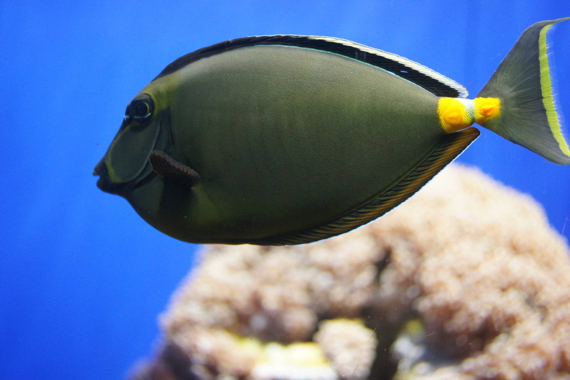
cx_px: 285
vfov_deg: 29.9
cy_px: 190
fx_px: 713
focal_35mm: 45
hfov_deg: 43.6
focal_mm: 30
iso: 1250
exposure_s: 1/125
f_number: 2.8
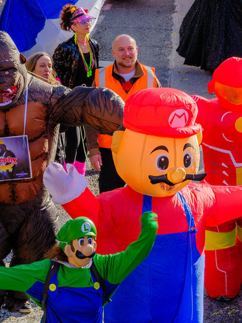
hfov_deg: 7.9
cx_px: 188
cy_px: -33
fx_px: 1753
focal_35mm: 188
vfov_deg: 10.4
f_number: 10
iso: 320
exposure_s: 1/100
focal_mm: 55
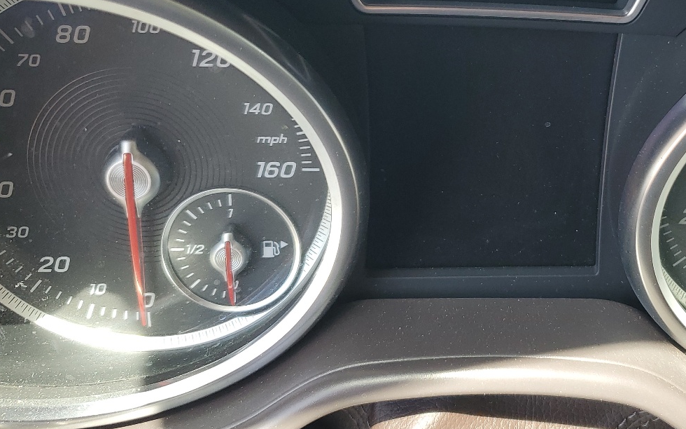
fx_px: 841
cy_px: 156
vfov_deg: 28.5
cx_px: 528
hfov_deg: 42.7
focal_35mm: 45
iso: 50
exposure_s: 1/208
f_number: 1.5
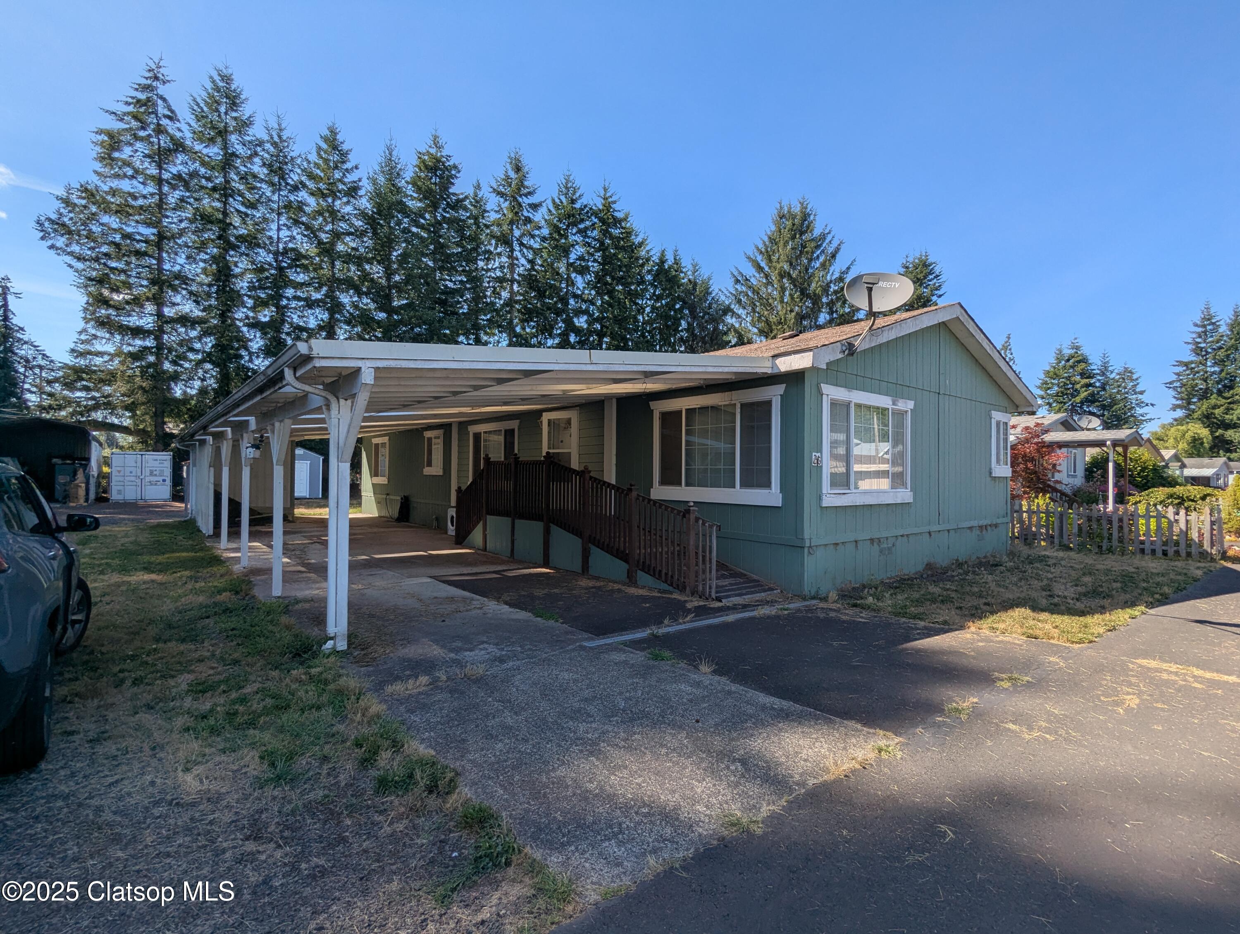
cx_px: 620
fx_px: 574
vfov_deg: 78.2
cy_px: 467
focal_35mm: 16
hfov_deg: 94.4
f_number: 2.2
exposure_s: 1/1387
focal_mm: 2.35
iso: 49
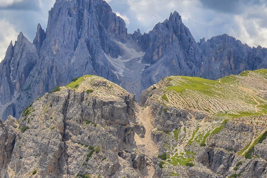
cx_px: -83
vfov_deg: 12.5
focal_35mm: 106
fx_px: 786
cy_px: 232
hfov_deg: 18.0
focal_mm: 38
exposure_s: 1/100
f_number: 18
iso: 200
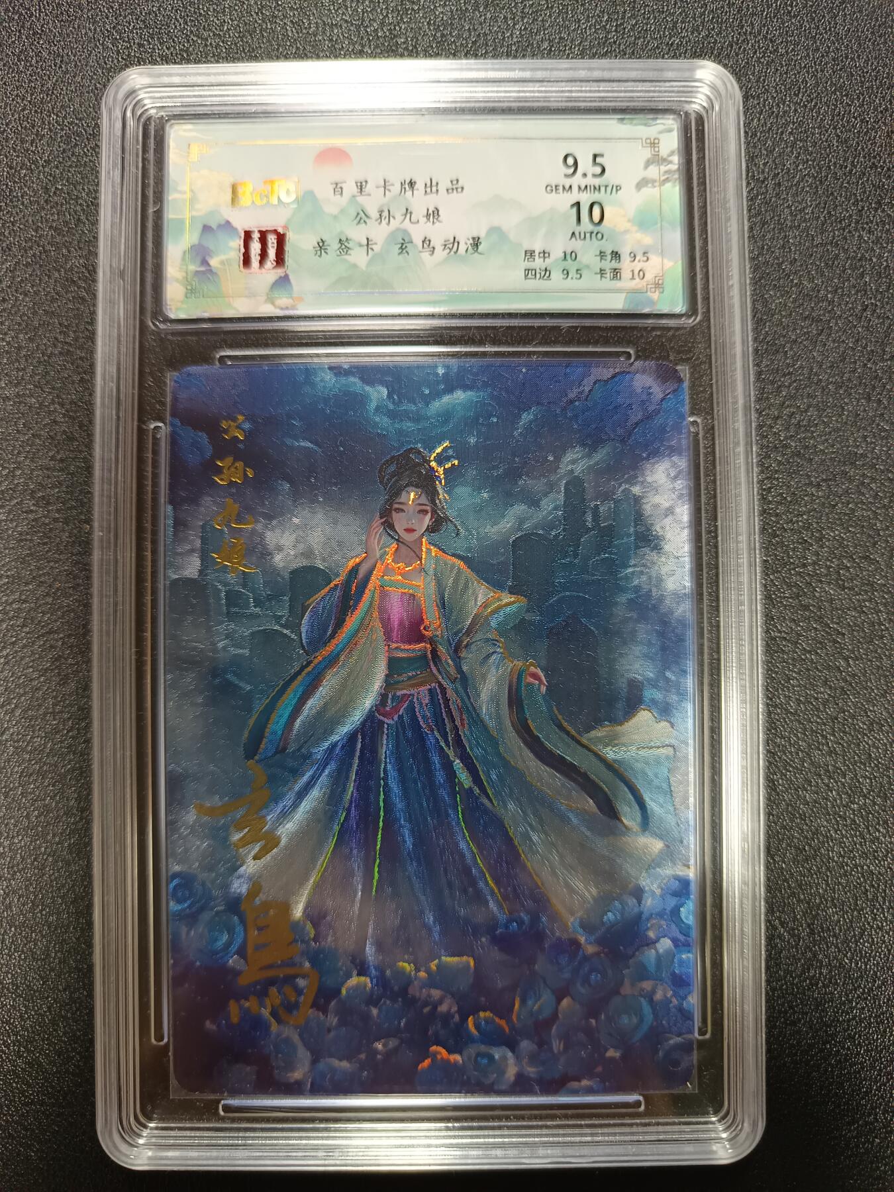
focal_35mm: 24
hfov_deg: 56.8
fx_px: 826
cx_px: 447
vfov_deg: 71.6
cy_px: 596
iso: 909
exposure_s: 1/33.3
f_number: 1.7
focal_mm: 5.31
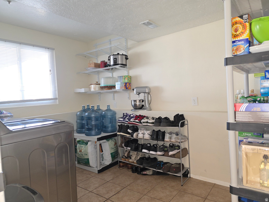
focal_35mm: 23
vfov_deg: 58.9
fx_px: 179
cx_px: 134
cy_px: 101
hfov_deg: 73.9
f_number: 1.7
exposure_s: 1/30
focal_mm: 6.3
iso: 100
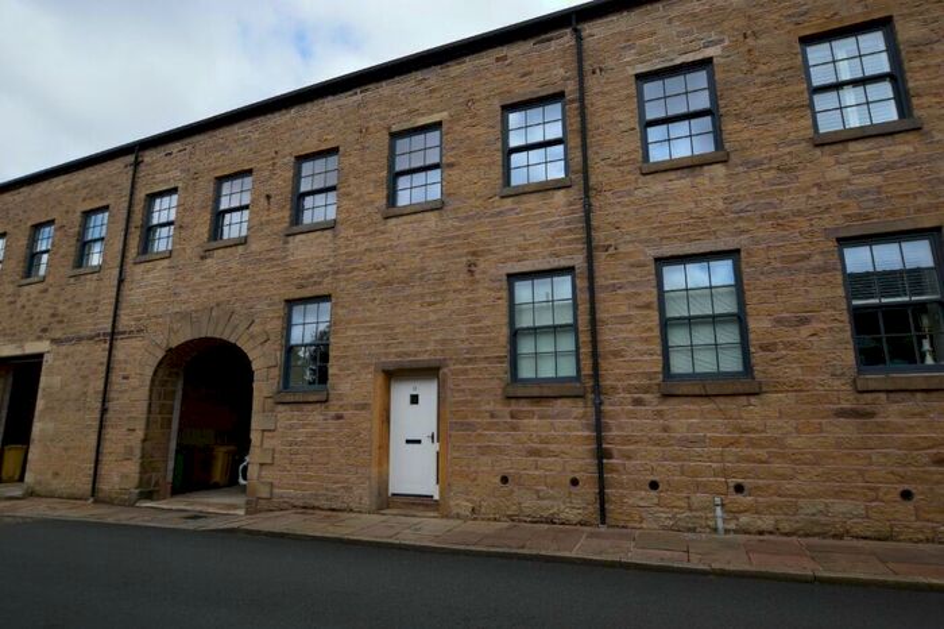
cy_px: 314
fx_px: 393
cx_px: 472
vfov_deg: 77.3
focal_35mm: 15
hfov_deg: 100.4
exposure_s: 1/200
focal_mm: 10
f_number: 8
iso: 100
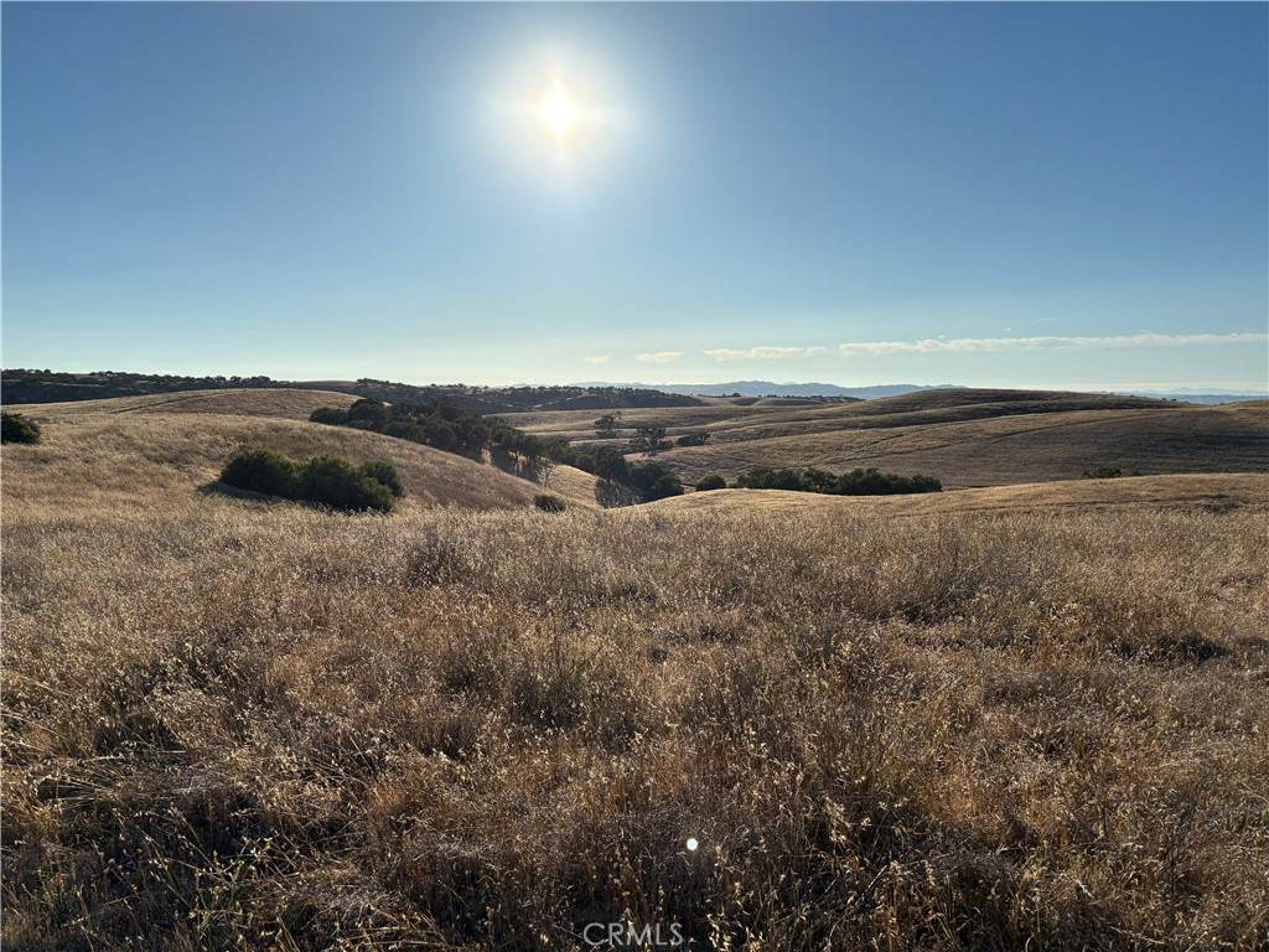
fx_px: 953
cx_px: 634
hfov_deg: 67.3
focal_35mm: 26
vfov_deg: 53.1
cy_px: 476
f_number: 1.6
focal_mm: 5.96
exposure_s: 1/6993
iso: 50
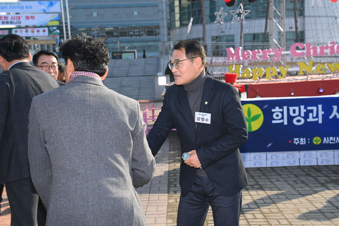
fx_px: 480
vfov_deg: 26.5
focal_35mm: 51
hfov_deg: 38.9
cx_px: 168
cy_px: 113
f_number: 7.1
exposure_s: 1/640
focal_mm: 50
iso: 400
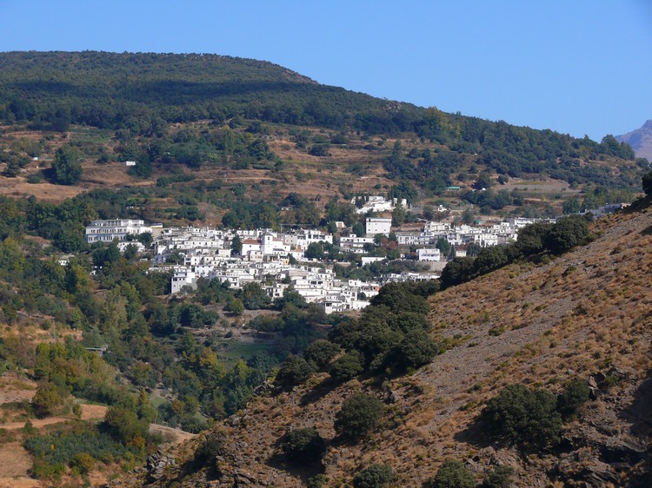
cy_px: 244
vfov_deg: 13.1
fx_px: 2128
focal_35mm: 113
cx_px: 326
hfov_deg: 17.4
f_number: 5.6
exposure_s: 1/200
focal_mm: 23.9
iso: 100
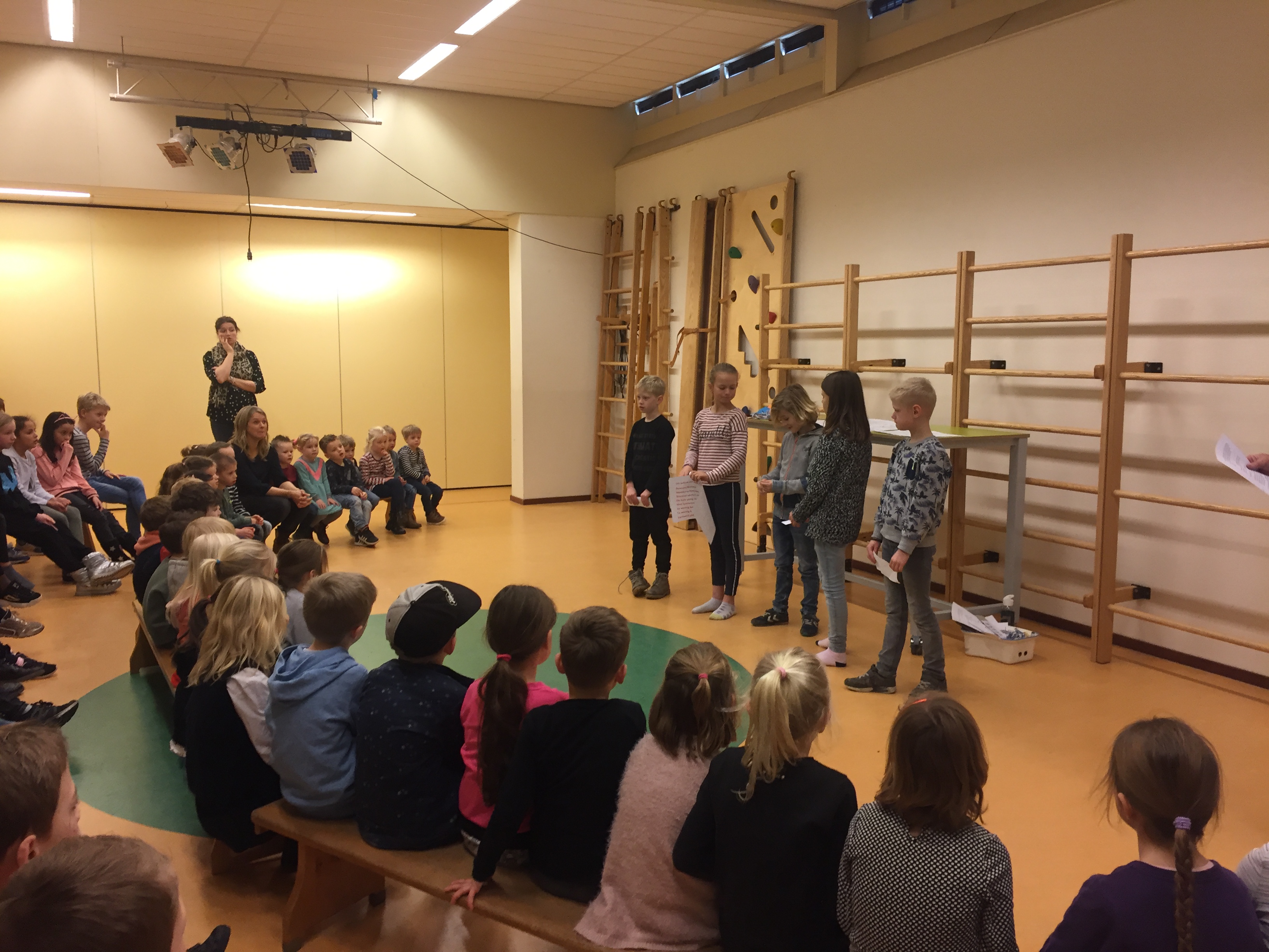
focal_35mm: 29
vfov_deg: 48.2
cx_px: 634
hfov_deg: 61.7
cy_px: 476
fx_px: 1063
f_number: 2.2
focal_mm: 4.15
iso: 100
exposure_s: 1/33
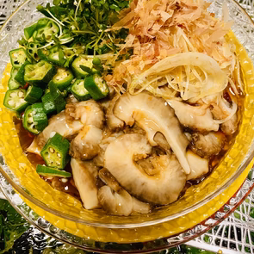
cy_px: 109
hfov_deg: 54.0
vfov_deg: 53.9
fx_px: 249
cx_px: 126
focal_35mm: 30
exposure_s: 1/60
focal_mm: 4.25
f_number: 1.8
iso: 320
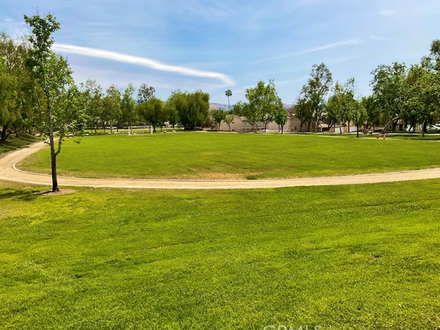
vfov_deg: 45.4
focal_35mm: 31
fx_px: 394
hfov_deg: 58.3
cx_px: 208
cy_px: 166
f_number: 1.8
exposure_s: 1/3322
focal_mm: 3
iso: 16
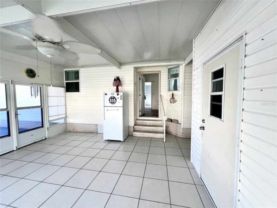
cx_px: 138
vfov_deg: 89.9
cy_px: 104
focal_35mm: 13
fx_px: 104
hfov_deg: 106.2
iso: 100
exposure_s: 1/99
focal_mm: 1.57
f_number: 1.8
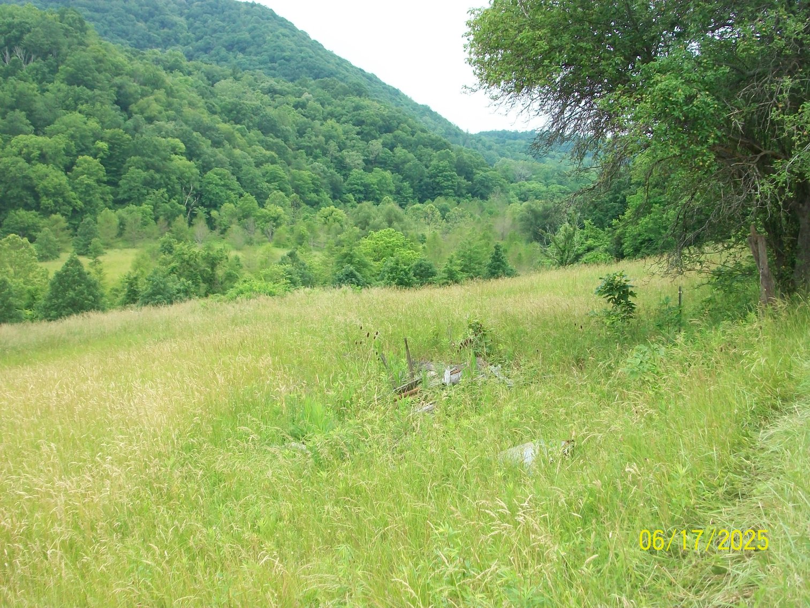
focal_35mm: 42
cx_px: 405
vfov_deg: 34.4
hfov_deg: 44.8
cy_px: 304
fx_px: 983
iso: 80
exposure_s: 1/250
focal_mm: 7.1
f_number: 3.2
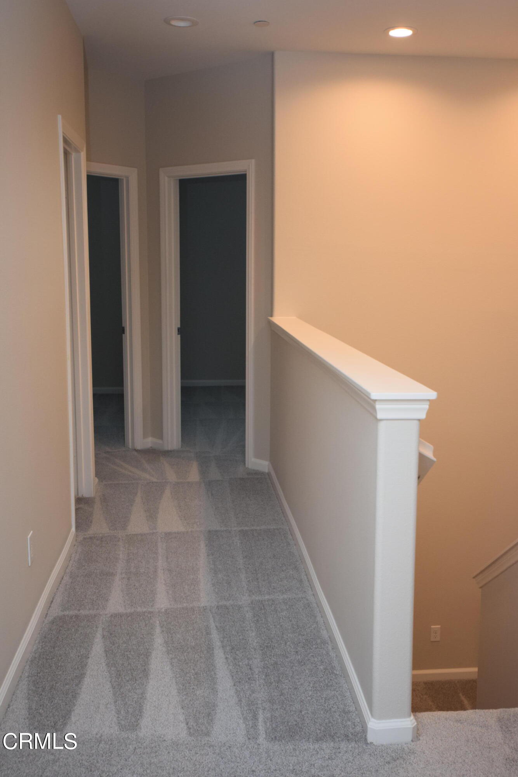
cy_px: 388
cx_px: 259
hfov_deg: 36.9
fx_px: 777
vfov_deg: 53.1
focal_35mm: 36
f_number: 4.5
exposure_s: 1/60
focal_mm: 24
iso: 1000
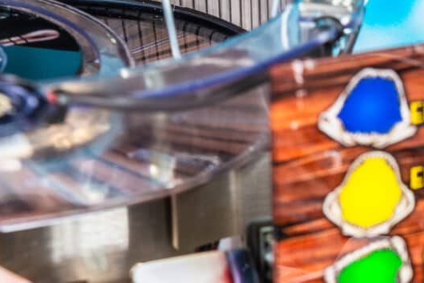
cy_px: 356
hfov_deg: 7.5
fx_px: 3180
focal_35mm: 270
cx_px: 667
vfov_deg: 5.1
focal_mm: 70
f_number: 9
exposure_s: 1/125
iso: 200
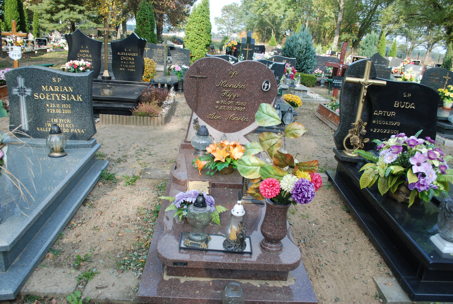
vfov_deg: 48.0
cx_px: 226
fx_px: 340
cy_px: 152
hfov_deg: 67.3
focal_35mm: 27
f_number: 5.6
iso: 110
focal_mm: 18
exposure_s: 1/125
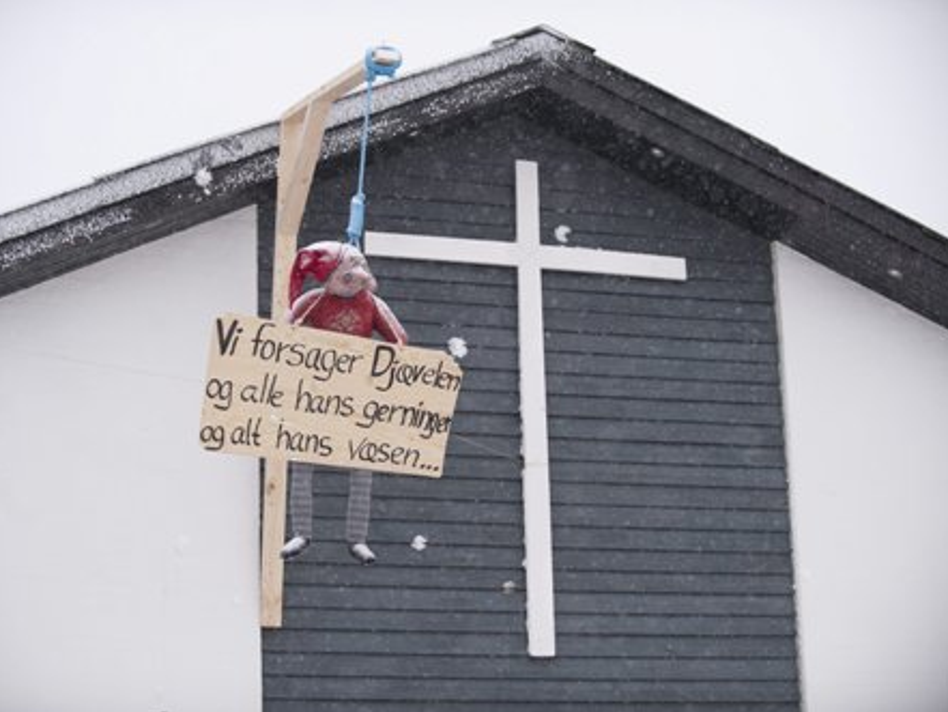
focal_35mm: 85
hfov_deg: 23.0
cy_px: 356
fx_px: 2328
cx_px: 428
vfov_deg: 17.4
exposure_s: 1/500
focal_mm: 78
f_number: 3.2
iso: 1250
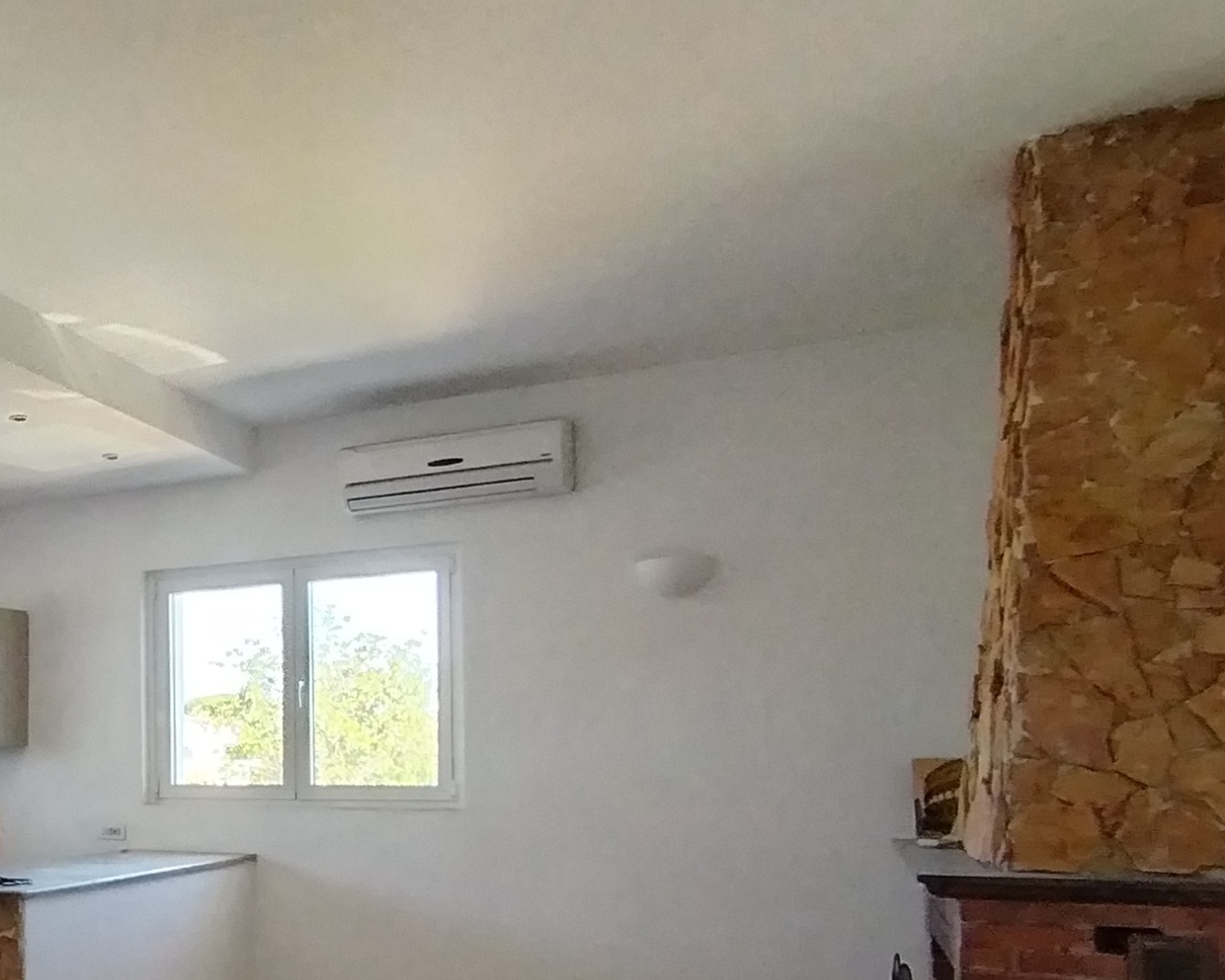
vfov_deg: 40.7
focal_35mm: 35
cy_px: 766
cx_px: 94
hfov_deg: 45.9
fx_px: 1269
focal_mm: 1.42
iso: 175
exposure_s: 1/40
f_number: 2.2
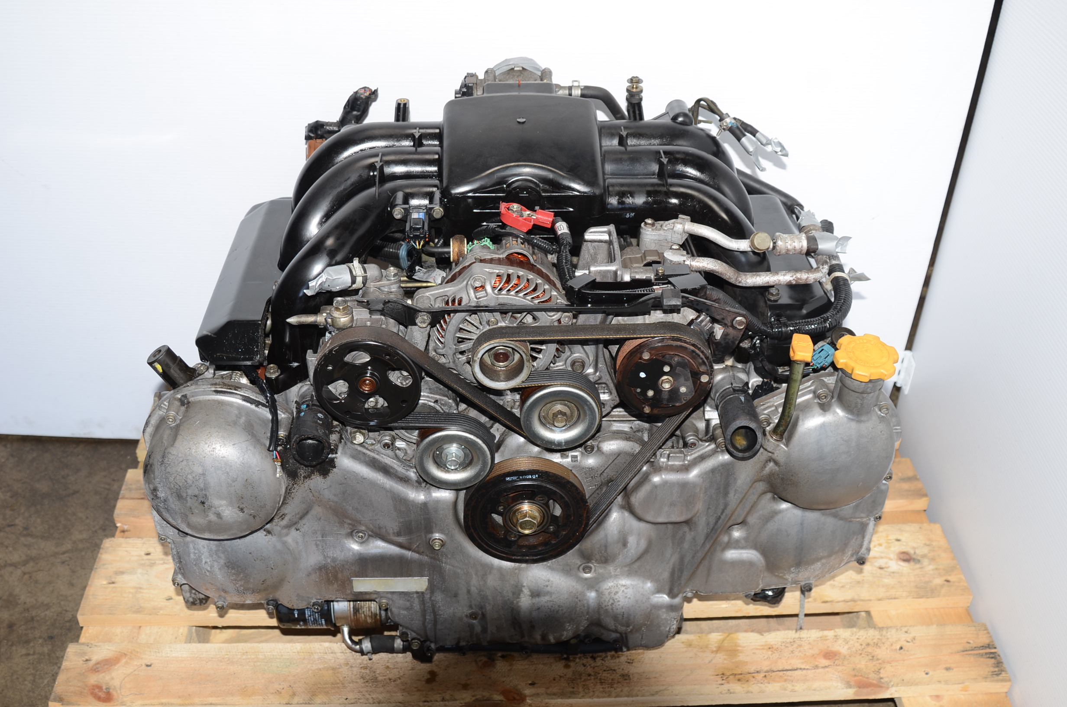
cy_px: 354
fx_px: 1065
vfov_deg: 36.7
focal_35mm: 36
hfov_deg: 53.2
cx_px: 534
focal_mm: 24
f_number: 5
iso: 100
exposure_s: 1/60
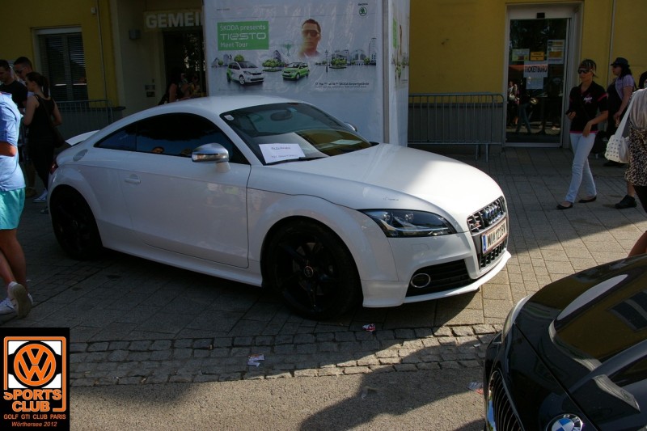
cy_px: 216
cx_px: 324
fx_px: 566
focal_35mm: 32
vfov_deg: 41.7
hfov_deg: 59.5
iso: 200
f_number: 8
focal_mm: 21
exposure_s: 1/250
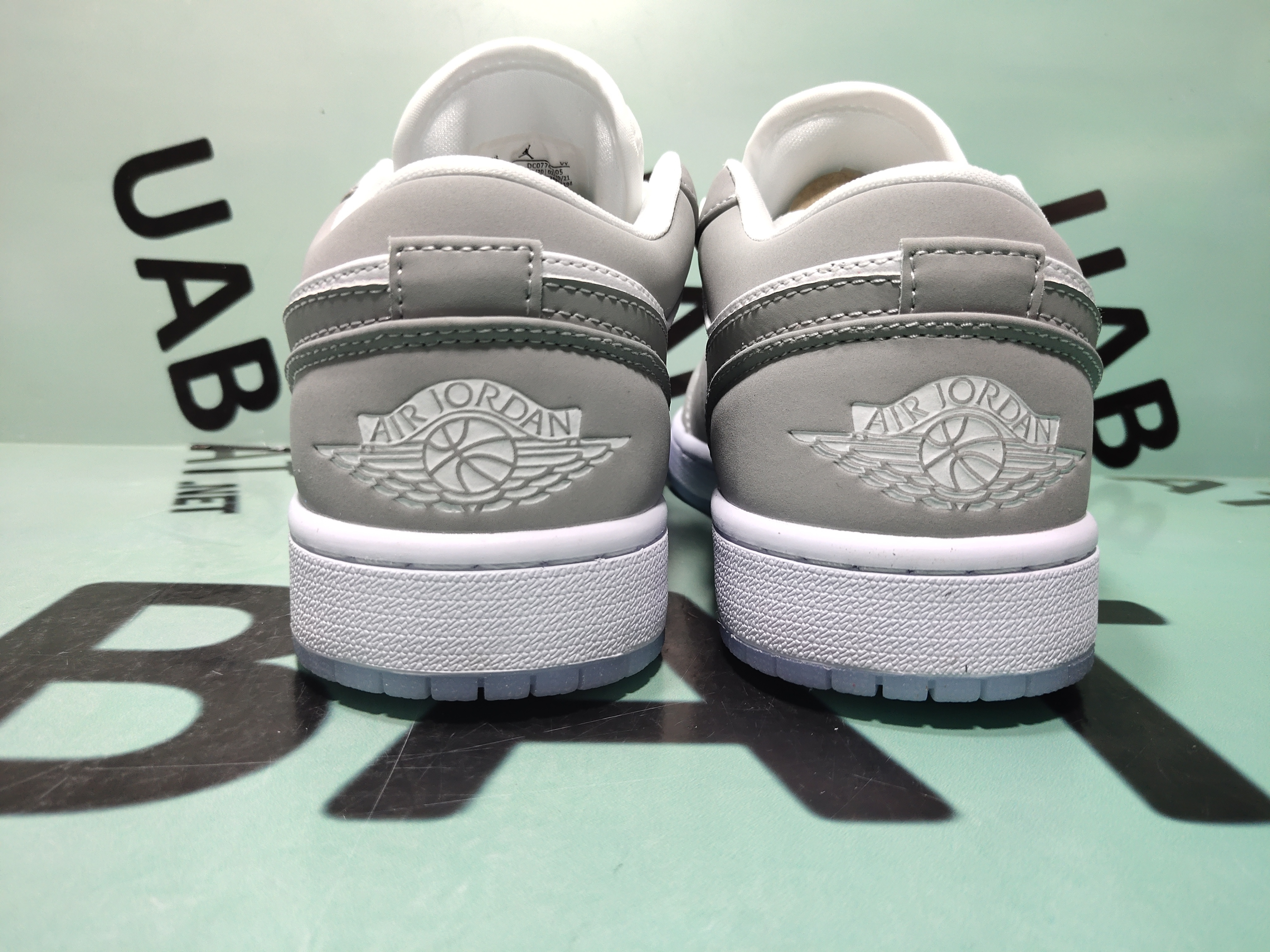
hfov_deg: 60.0
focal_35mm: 30
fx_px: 1101
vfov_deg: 46.8
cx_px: 635
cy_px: 476
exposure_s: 1/100
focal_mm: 4.35
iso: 129
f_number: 1.79
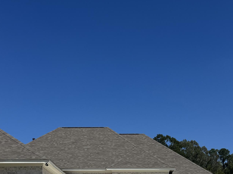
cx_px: 102
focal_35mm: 57
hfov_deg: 33.7
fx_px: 384
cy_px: 165
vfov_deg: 24.7
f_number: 1.78
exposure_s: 1/10417
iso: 80
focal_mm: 6.76
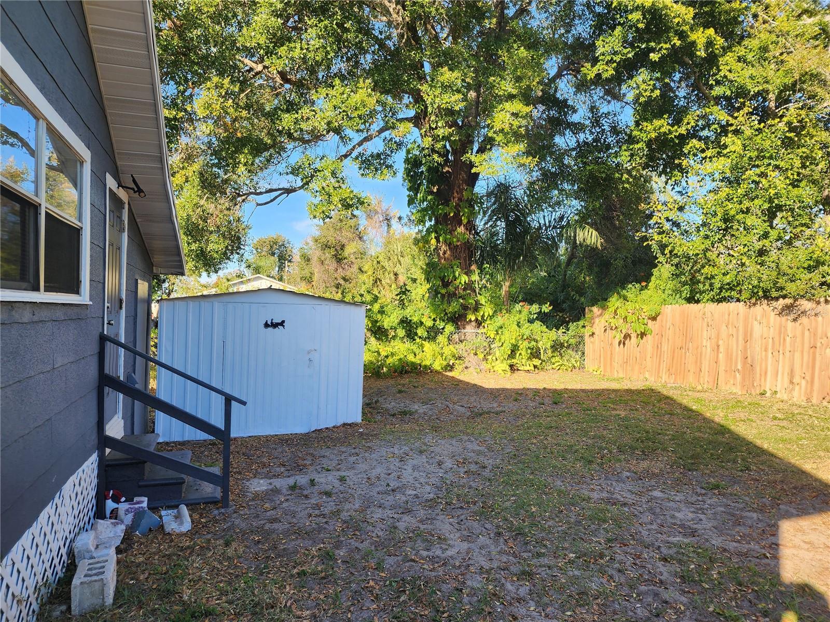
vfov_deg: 58.9
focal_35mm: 23
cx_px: 415
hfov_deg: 73.9
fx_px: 551
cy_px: 311
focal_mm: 6.4
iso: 12
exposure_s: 1/224
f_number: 1.8
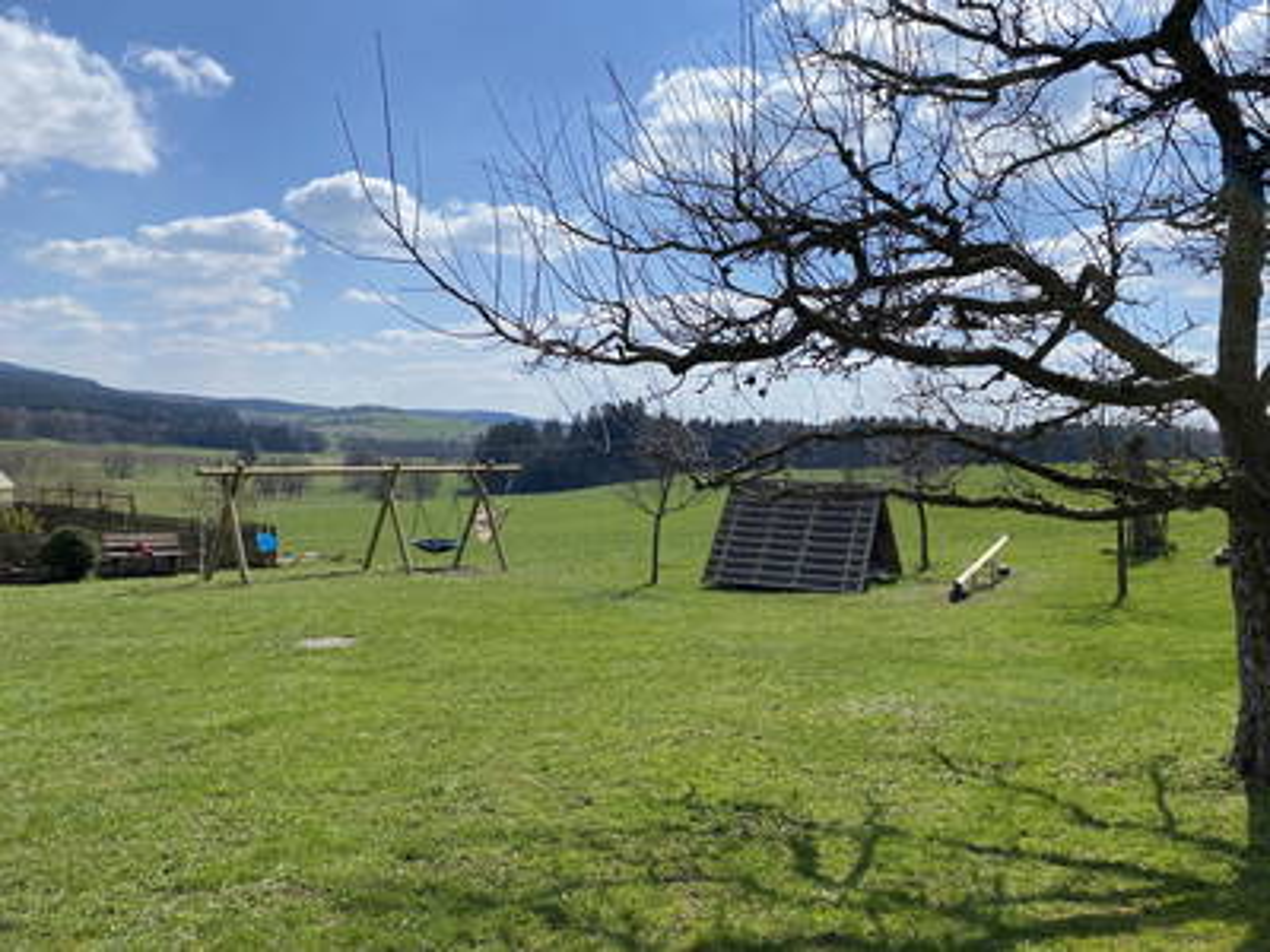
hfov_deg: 67.3
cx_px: 635
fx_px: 954
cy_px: 476
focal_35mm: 26
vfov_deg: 53.1
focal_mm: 4.25
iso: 32
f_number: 1.8
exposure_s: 1/6061
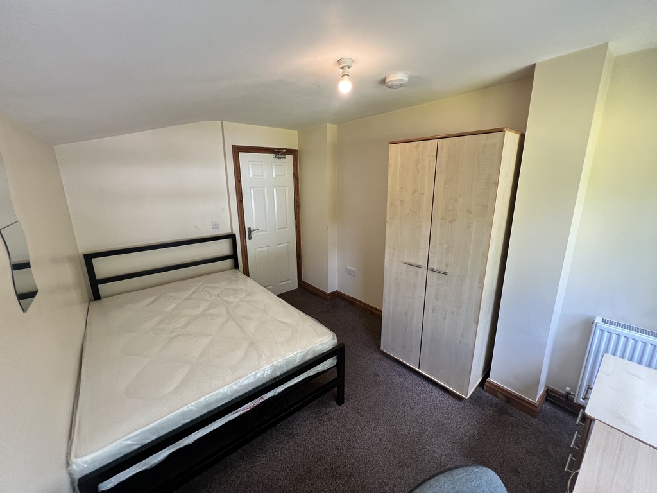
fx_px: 247
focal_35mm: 13
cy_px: 246
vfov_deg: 89.9
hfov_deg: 106.2
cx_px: 328
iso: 160
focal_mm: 1.57
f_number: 1.8
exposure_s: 1/99
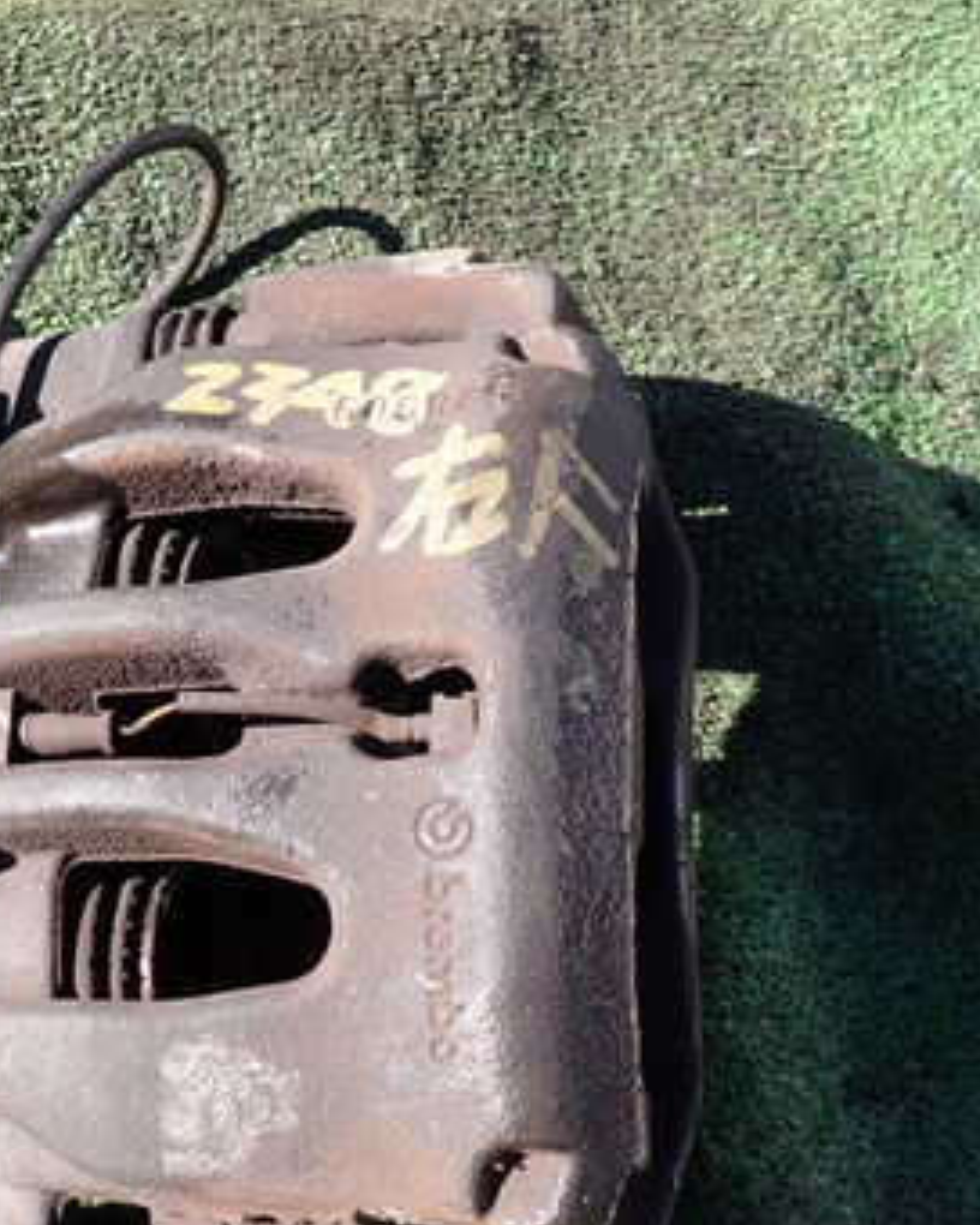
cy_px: 778
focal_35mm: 43
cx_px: 169
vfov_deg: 42.5
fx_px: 1559
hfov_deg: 33.7
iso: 100
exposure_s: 1/400
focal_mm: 4.5
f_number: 2.8
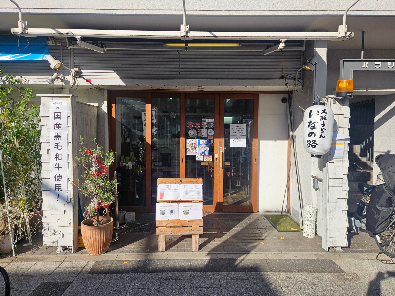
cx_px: 198
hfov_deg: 73.9
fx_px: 262
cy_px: 148
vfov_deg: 58.9
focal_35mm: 23
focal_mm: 5.4
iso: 25
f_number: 1.8
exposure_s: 1/1994
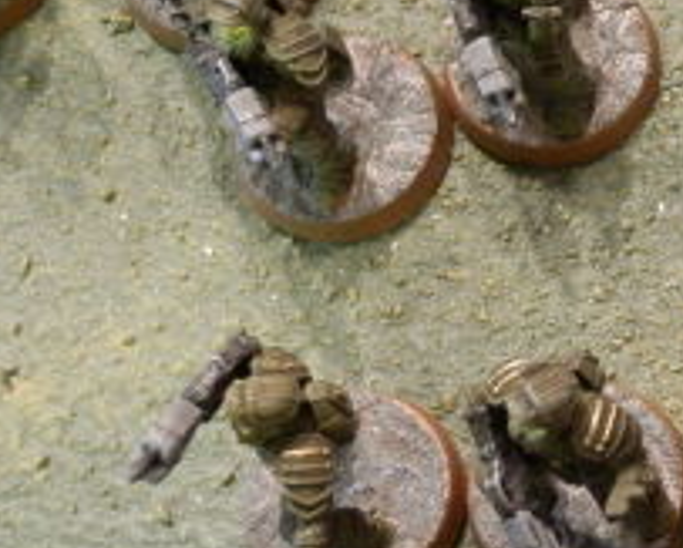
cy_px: 30
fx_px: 3178
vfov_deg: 9.8
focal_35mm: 157
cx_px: 764
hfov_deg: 12.1
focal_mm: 10.99
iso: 320
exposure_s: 1/8
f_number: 3.7
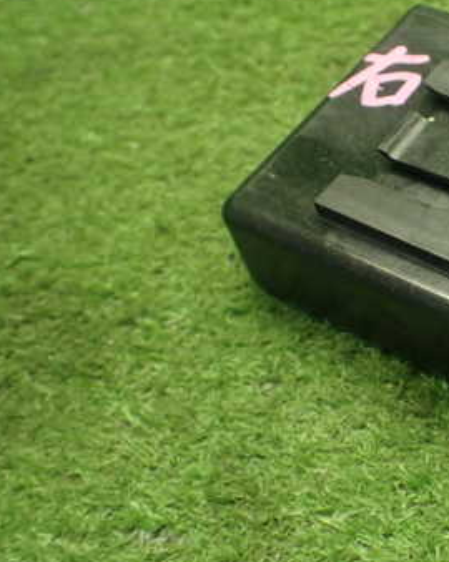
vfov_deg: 35.9
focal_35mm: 52
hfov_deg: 27.0
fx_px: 865
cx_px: 481
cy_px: 229
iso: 800
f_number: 2.3
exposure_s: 1/125
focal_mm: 5.4
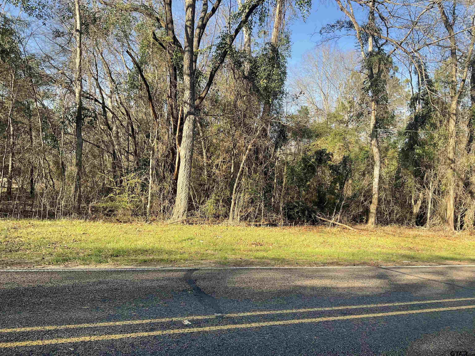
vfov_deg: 48.2
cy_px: 178
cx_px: 238
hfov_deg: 61.7
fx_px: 398
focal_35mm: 29
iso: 25
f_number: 1.8
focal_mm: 3
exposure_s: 1/450
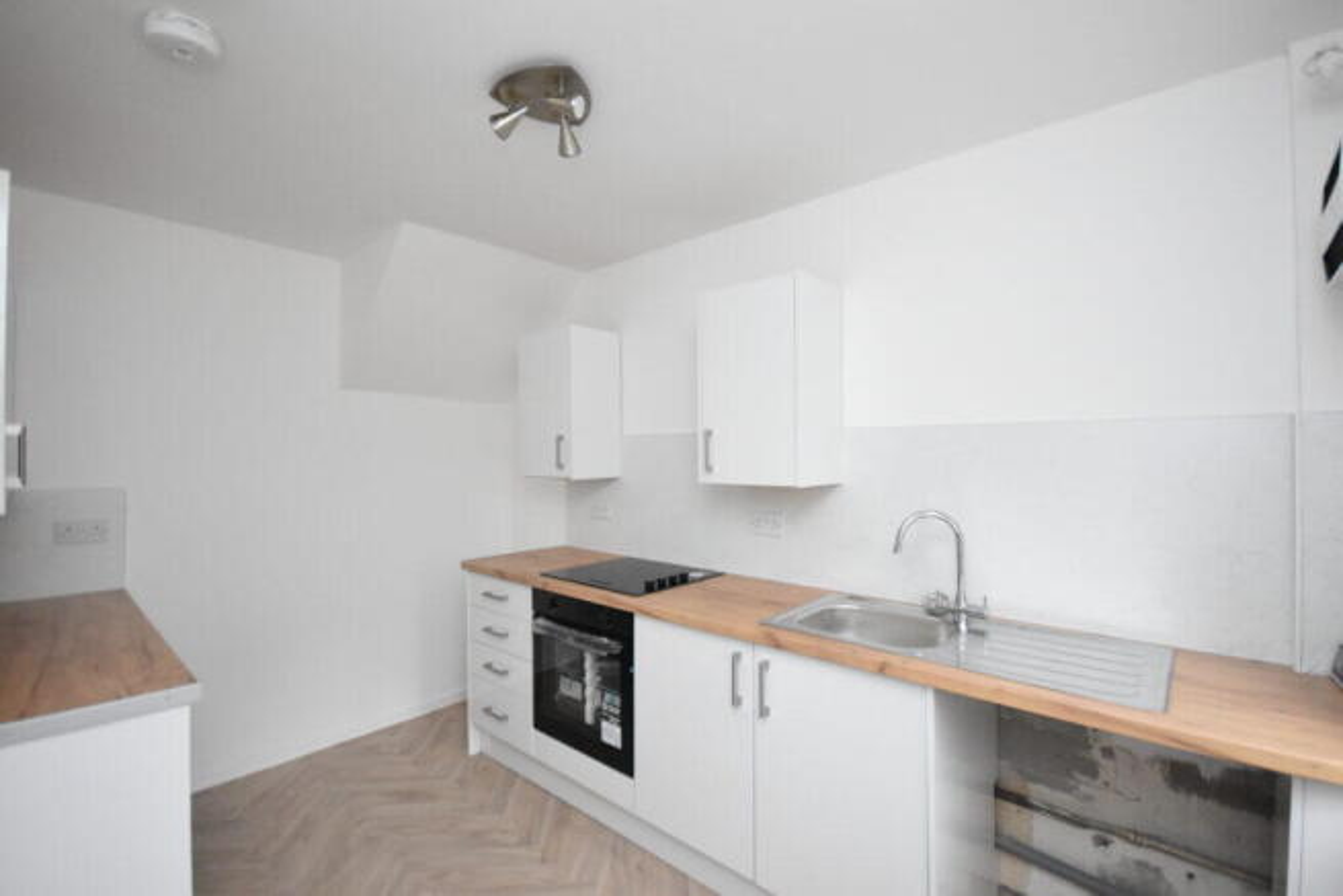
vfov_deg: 77.4
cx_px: 672
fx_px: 560
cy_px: 448
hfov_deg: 100.4
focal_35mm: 15
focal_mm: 10
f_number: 4
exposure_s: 1/60
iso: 4500
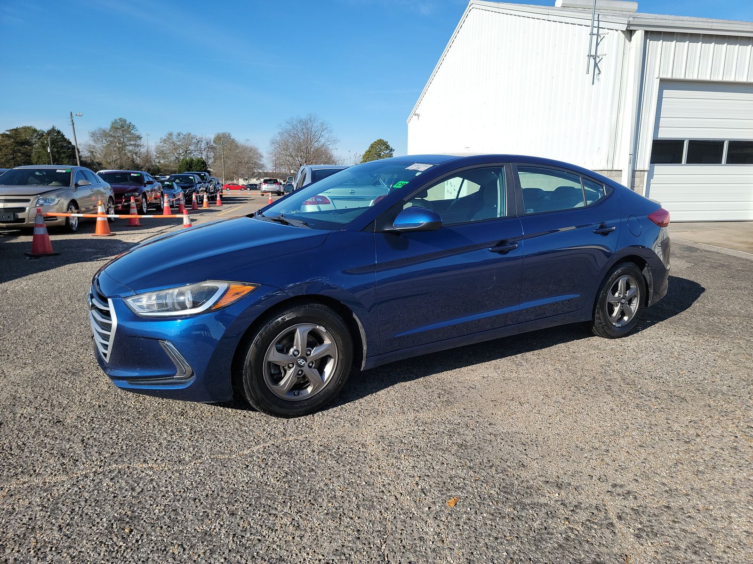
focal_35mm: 24
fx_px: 522
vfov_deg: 56.8
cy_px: 282
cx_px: 376
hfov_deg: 71.6
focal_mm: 6.7
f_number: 1.8
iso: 50
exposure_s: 1/921
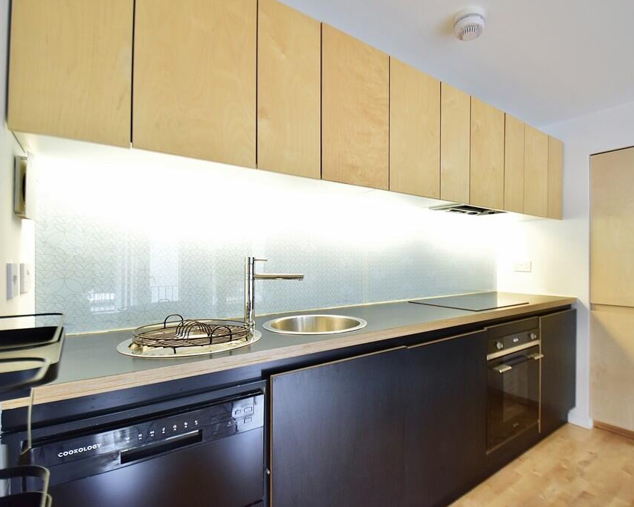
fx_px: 319
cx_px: 356
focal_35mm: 17
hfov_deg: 89.2
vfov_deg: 77.0
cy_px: 254
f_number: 3.5
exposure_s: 1/40
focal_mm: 10
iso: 800
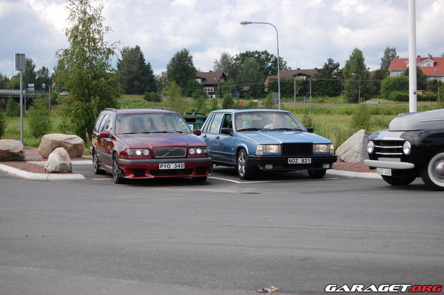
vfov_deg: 16.5
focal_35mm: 82
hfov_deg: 24.6
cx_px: 222
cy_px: 148
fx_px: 1017
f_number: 5.6
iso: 800
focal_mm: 55
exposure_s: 1/2000
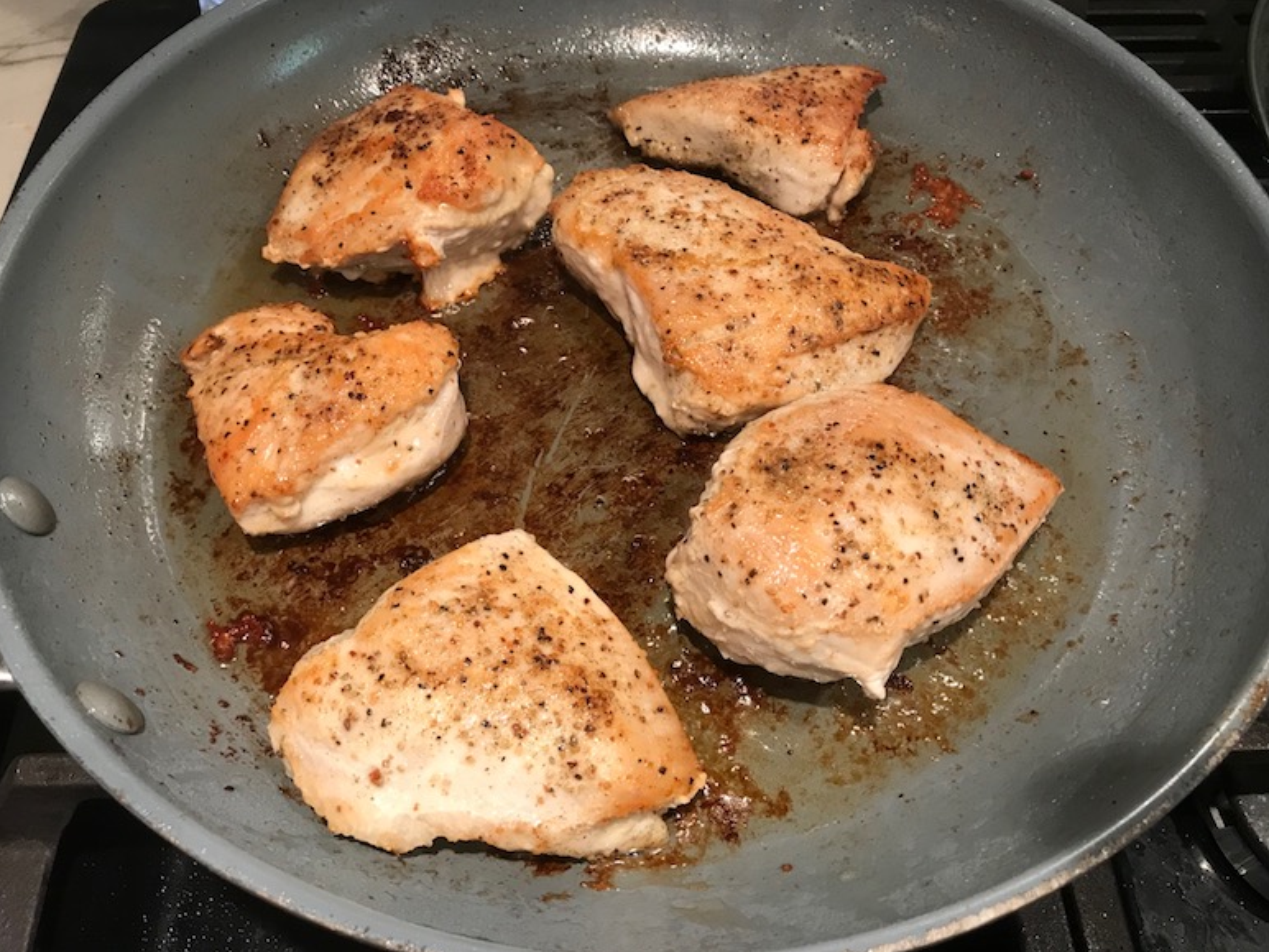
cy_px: 464
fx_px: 1063
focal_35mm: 29
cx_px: 618
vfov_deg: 48.2
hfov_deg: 61.7
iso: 40
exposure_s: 1/24
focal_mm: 3.99
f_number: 1.8
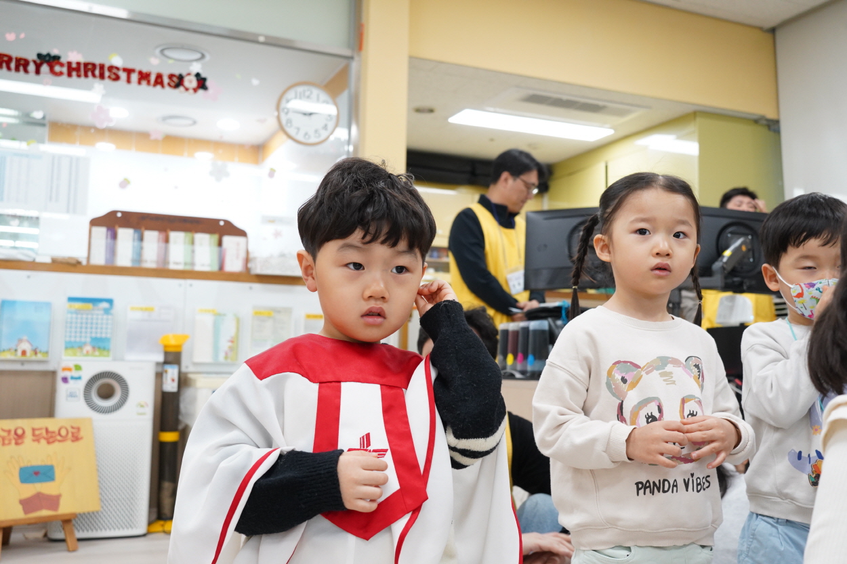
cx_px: 424
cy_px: 282
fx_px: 870
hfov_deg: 51.9
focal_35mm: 37
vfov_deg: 35.9
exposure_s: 1/80
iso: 2500
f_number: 5.6
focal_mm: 37
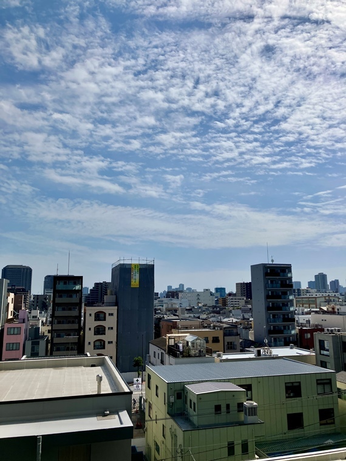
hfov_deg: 49.7
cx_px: 173
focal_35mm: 28
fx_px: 373
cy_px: 230
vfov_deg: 63.4
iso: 32
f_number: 1.8
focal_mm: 3.99
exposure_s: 1/8130
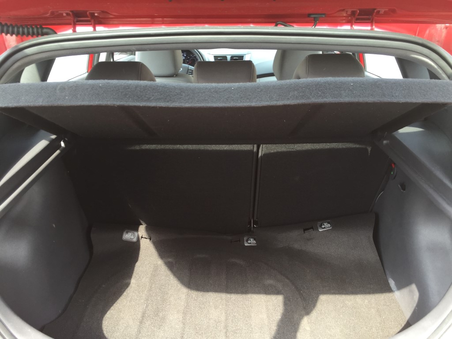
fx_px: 379
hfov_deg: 61.7
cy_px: 170
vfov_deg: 48.2
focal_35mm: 29
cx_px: 226
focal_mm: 4.15
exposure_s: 1/60
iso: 32
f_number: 2.2
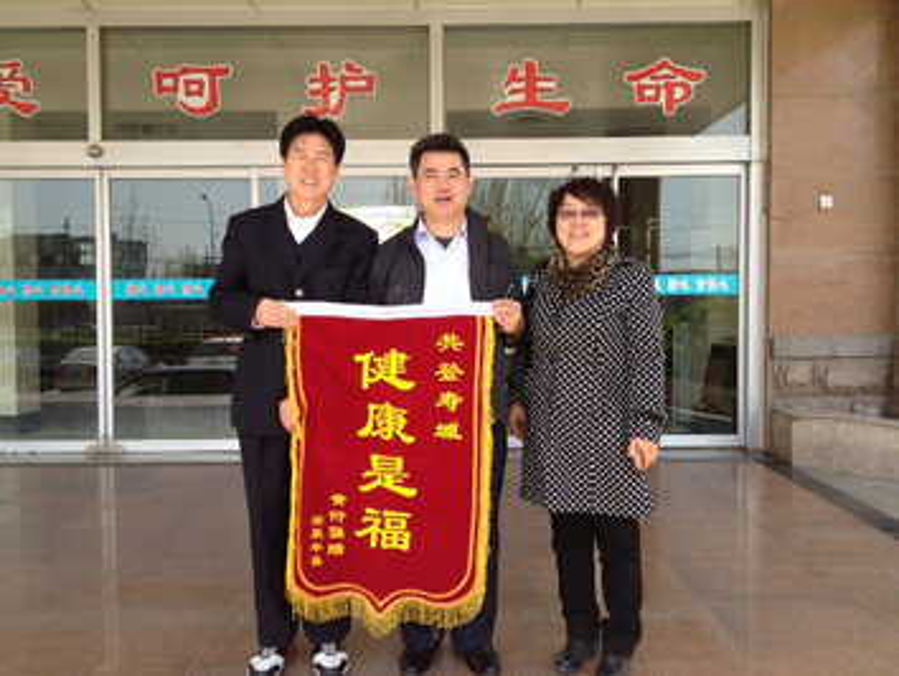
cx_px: 450
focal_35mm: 35
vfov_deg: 40.7
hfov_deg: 52.6
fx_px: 910
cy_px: 338
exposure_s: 1/368
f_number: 2.4
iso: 64
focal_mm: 4.28
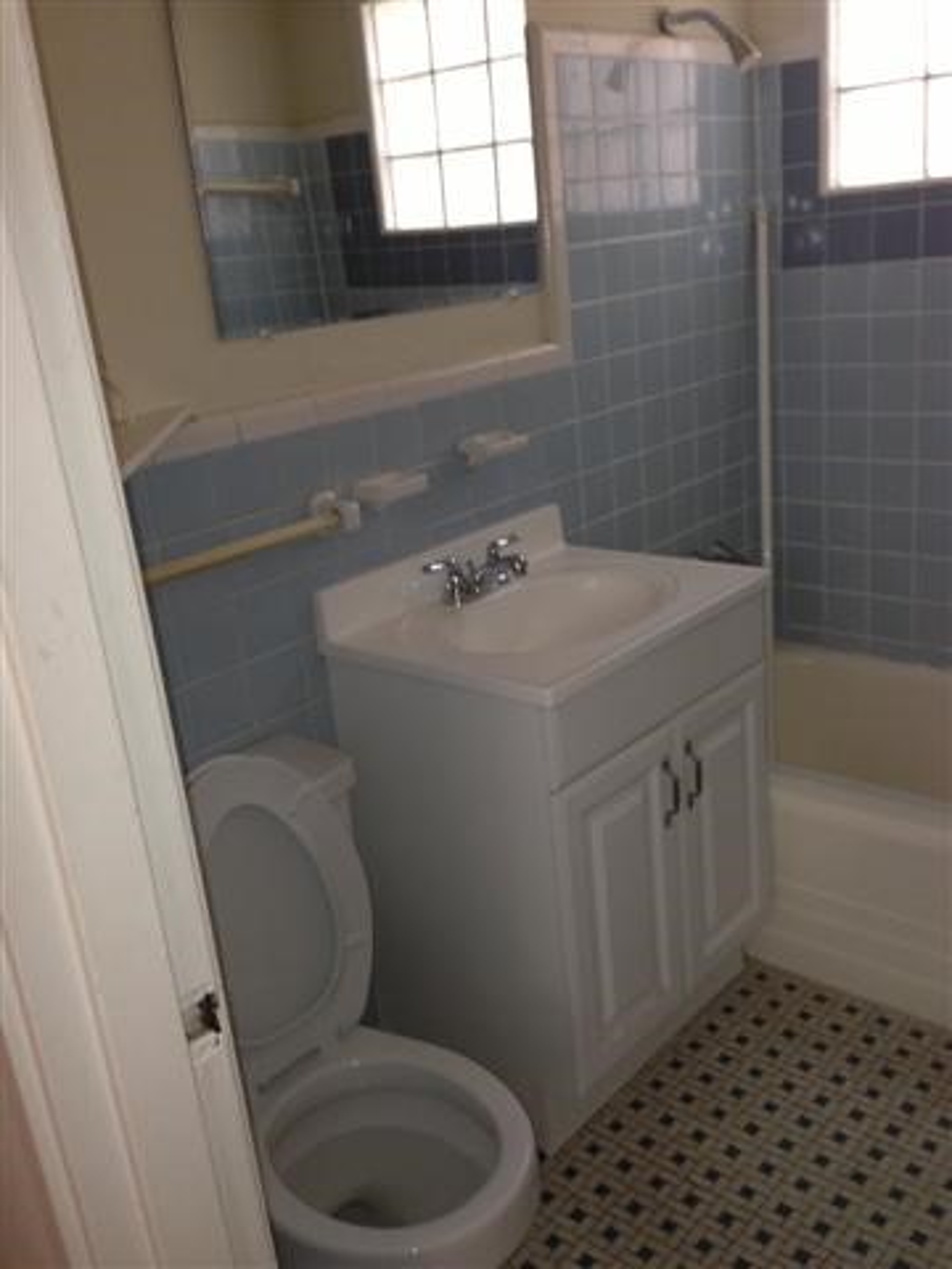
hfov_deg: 42.9
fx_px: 1210
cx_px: 476
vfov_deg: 55.4
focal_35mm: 33
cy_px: 634
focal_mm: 4.13
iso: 100
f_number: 2.4
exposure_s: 1/20
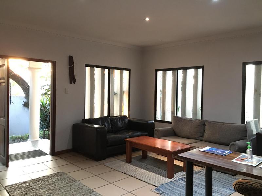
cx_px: 131
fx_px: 219
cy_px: 98
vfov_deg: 48.2
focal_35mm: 29
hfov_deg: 61.7
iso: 125
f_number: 2.2
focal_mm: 4.15
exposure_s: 1/8
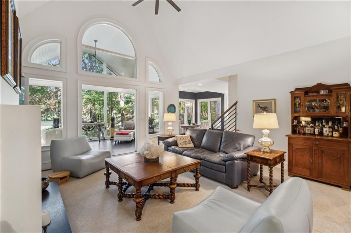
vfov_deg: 73.7
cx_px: 176
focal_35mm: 16
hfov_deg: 96.8
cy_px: 116
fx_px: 156
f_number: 5.6
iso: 400
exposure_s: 1/25
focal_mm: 16
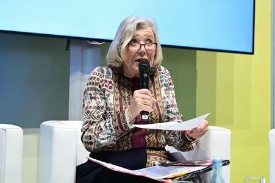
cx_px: 138
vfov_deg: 20.3
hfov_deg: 30.1
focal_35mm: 67
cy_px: 92
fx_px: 511
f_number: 4.5
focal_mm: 67
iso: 1000
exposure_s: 1/160
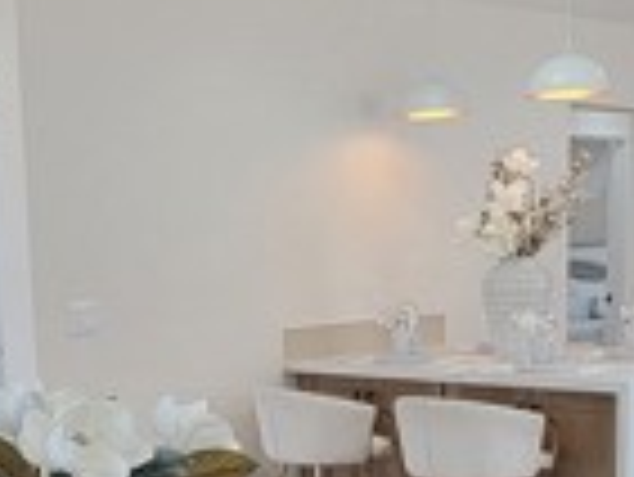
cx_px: 157
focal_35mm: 59
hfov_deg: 32.1
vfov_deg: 24.3
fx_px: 1082
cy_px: 414
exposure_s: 1/60
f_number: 2.2
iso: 50
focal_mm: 2.2
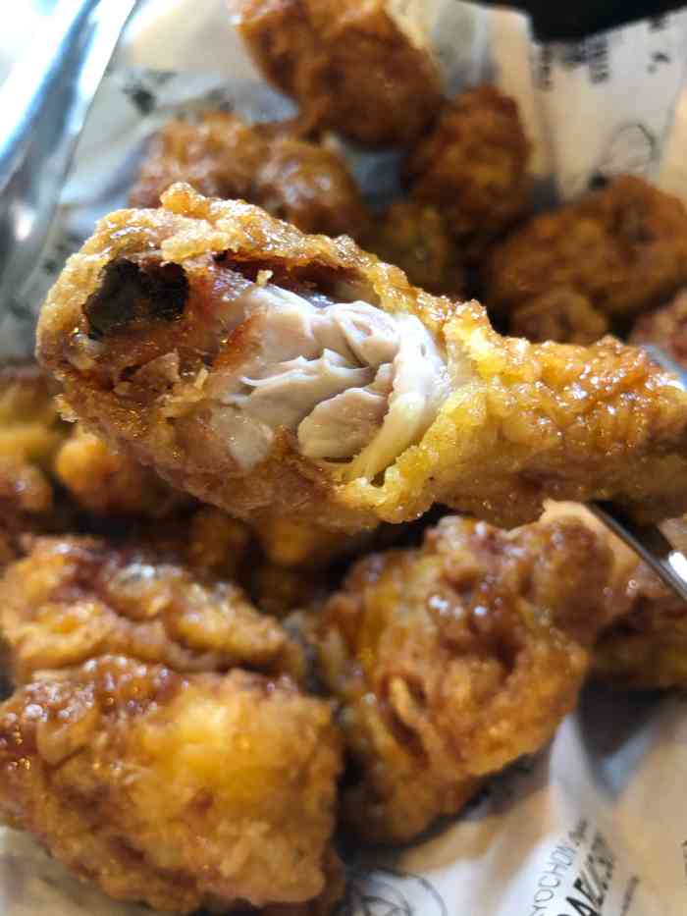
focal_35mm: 28
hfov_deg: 49.8
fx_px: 741
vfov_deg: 63.4
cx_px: 344
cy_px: 458
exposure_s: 1/9
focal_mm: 4
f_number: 1.8
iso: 100
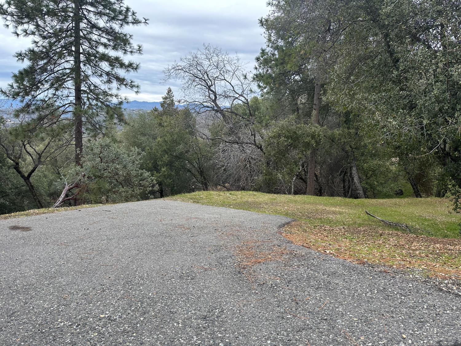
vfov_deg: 56.8
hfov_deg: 71.6
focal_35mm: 24
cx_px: 230
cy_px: 173
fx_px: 320
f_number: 1.78
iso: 80
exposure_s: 1/962
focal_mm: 6.86
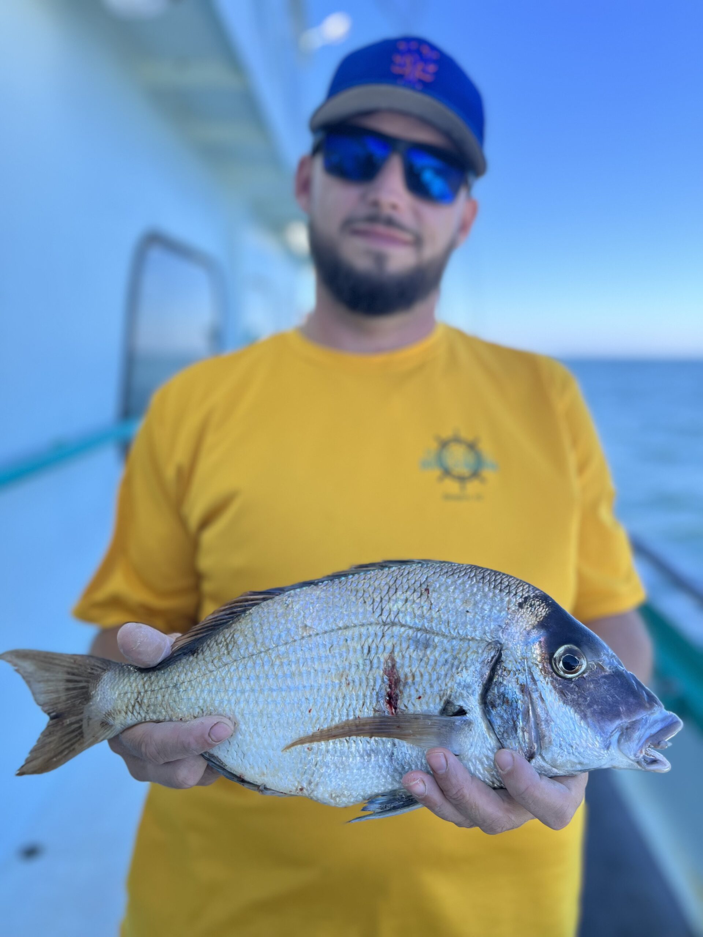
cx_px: 352
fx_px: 704
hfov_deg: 53.1
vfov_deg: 67.3
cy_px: 468
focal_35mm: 26
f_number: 1.6
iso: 50
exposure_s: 1/569
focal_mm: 5.1
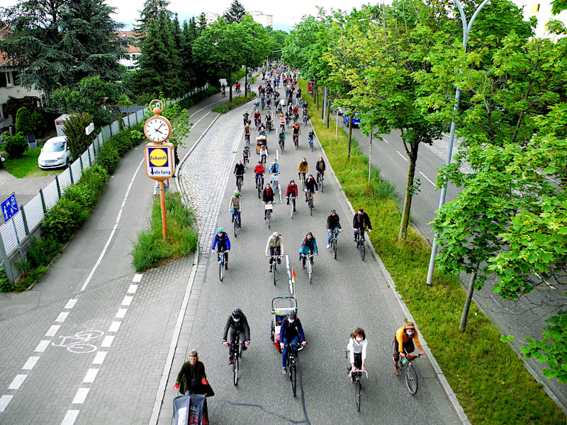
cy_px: 212
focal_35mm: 28
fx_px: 459
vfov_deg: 49.7
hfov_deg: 63.4
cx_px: 284
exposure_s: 1/121
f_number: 2.8
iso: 100
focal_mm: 6
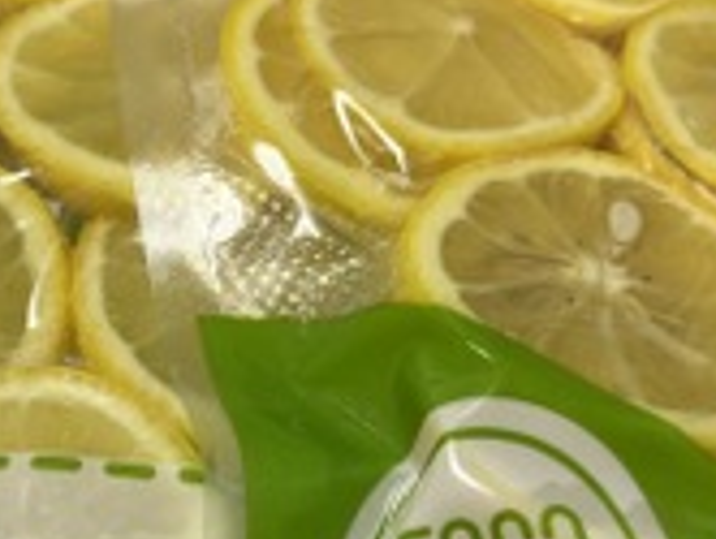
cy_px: 341
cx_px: 237
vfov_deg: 19.6
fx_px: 1554
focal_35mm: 75
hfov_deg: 25.8
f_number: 1.5
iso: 80
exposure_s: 1/120
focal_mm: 5.7
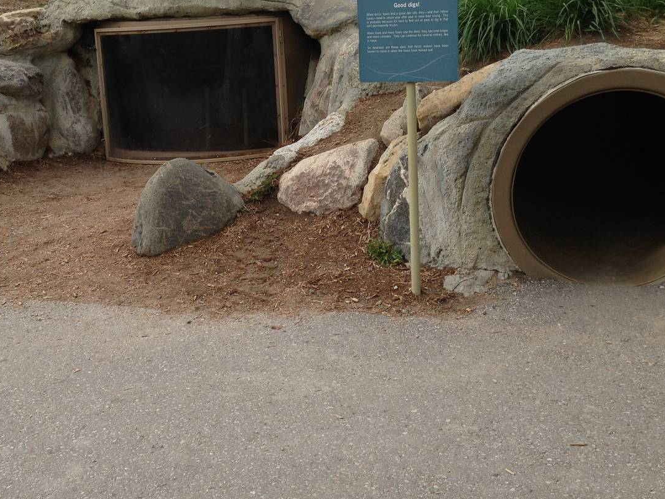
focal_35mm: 49
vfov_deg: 29.4
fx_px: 941
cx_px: 260
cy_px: 153
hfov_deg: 38.7
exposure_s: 1/369
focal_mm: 4.13
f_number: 2.4
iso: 50
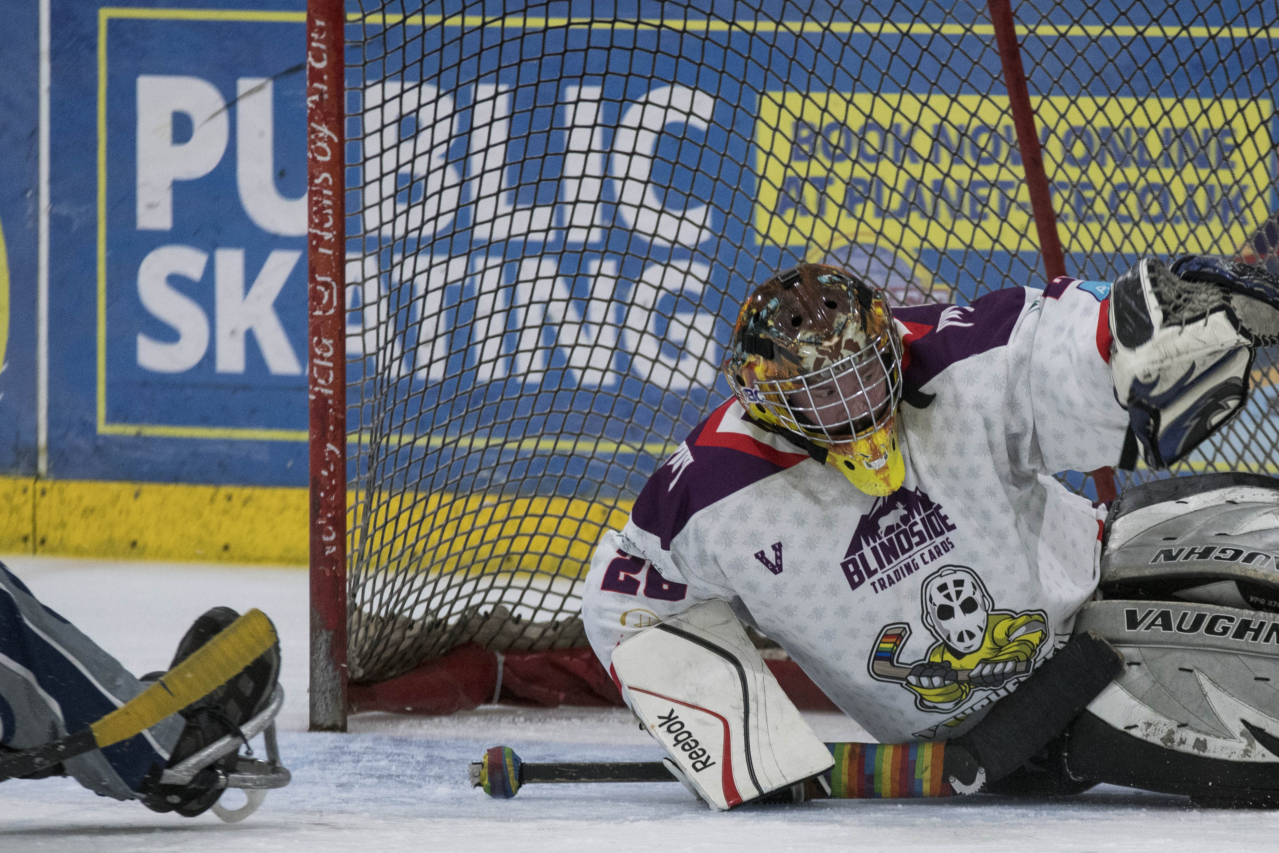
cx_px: 868
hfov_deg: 4.6
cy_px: 631
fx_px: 15845
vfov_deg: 3.1
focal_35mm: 446
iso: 2000
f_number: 4
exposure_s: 1/640
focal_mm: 200
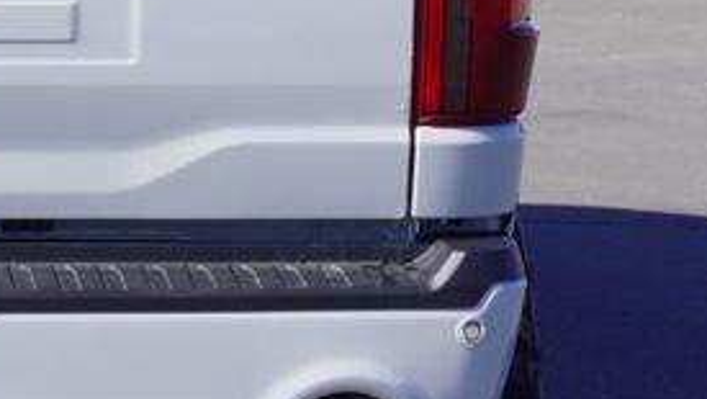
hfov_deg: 9.0
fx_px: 4389
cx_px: -324
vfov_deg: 5.2
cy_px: 15
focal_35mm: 234
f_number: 10
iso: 100
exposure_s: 1/125
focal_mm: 40
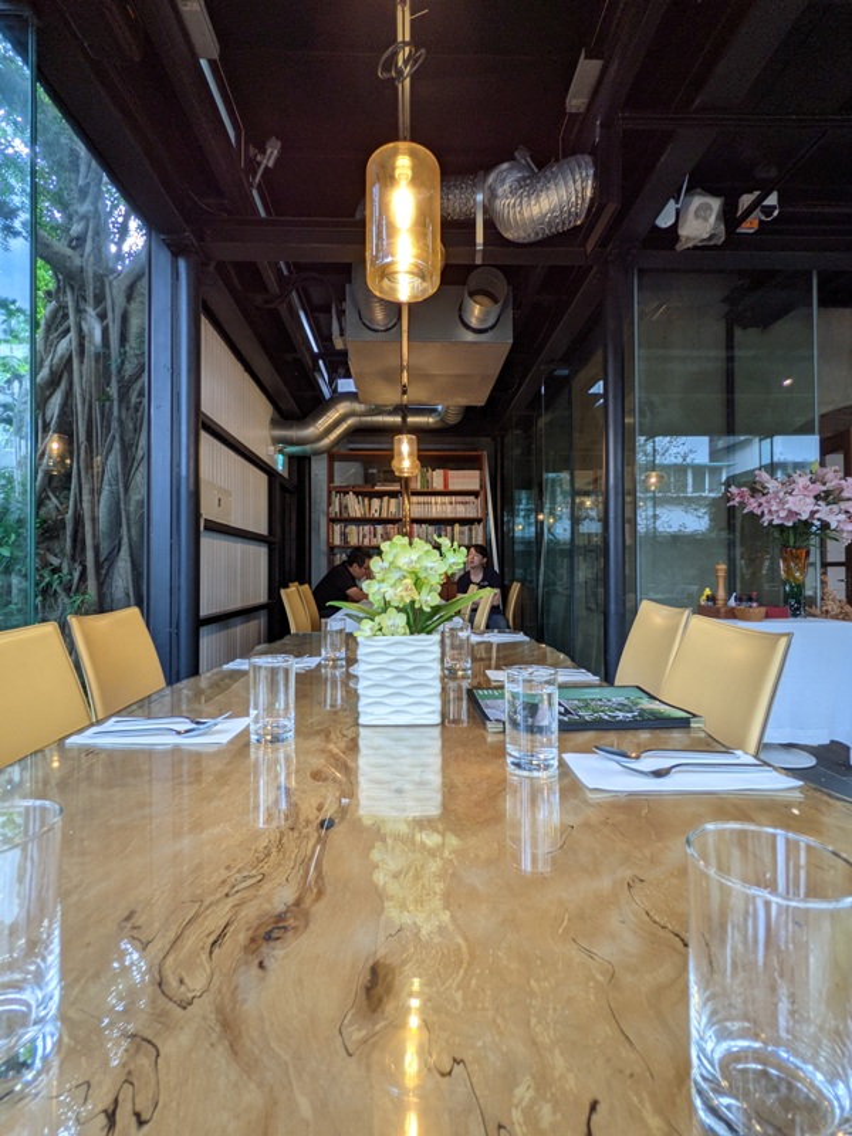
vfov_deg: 94.5
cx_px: 426
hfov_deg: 78.1
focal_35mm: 16
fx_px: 525
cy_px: 568
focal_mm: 2.22
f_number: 2.2
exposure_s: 1/30
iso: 44
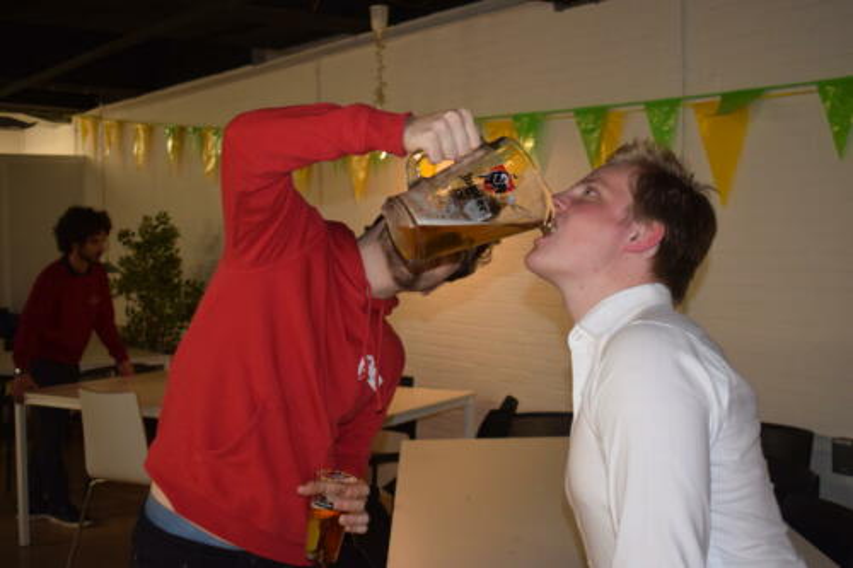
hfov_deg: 41.1
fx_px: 1137
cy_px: 284
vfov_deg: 28.1
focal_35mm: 48
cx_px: 426
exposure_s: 1/60
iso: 800
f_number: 4.5
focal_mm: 32
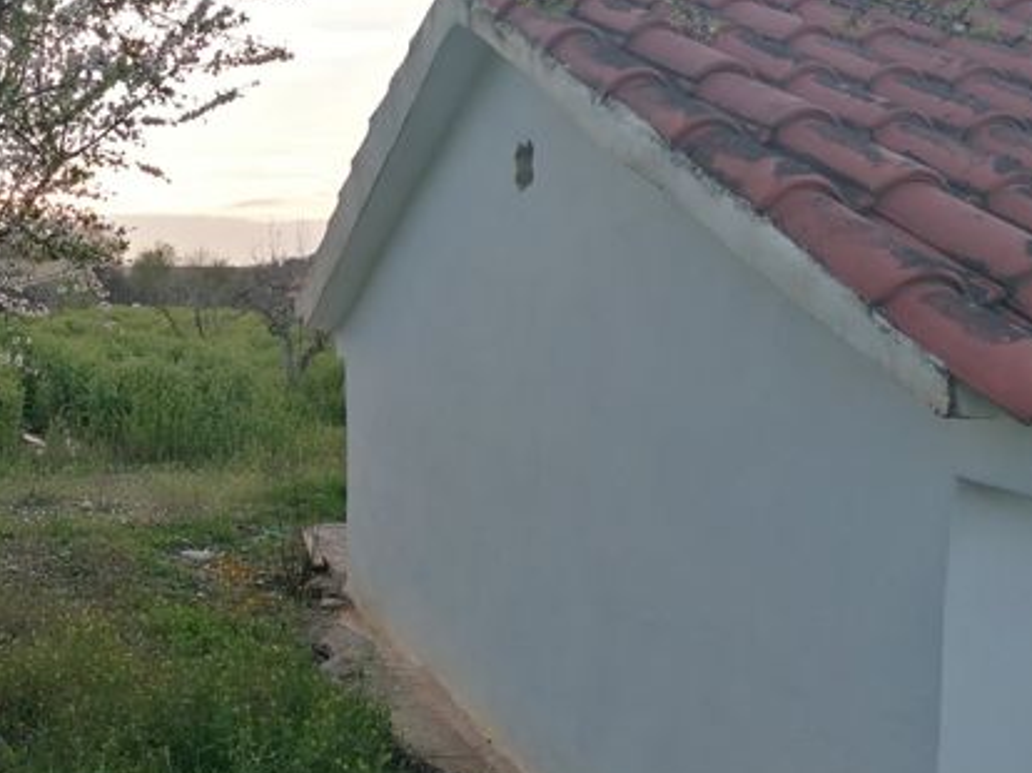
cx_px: 193
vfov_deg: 31.5
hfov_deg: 39.5
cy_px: 426
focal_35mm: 46
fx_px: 1371
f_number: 1.8
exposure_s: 1/117
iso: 50
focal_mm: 4.75
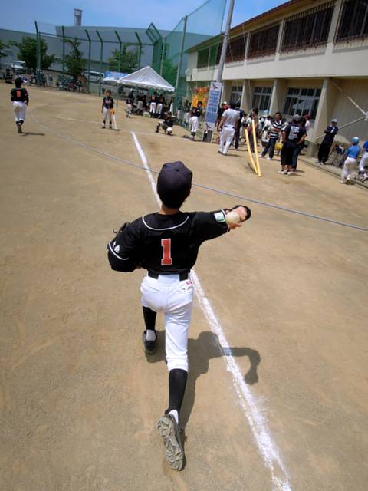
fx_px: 340
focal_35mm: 24
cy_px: 246
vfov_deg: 71.6
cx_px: 184
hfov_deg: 56.8
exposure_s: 1/1250
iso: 160
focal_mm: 4.3
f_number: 5.6
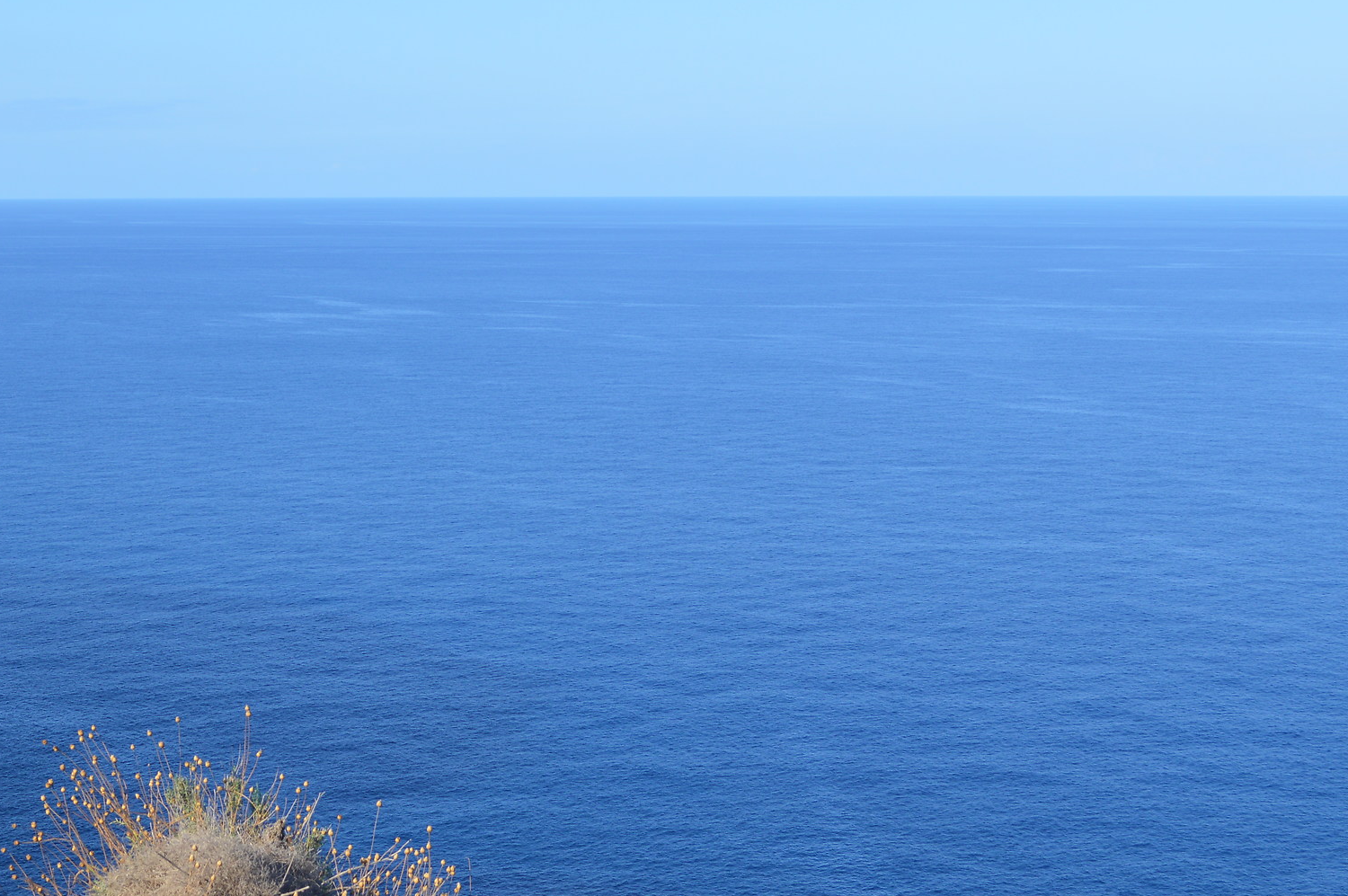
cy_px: 338
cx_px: 377
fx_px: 2693
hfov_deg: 27.8
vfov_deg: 18.9
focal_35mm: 72
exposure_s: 1/200
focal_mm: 30
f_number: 7.1
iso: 100
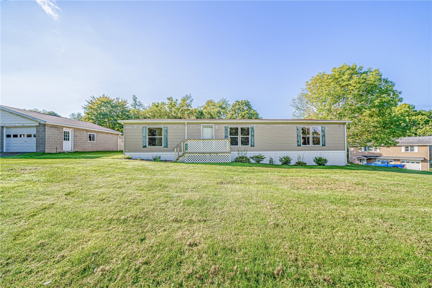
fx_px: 144
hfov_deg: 112.6
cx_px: 216
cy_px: 144
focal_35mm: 12
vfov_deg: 89.9
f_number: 11
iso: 50
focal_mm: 12
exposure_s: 1/125
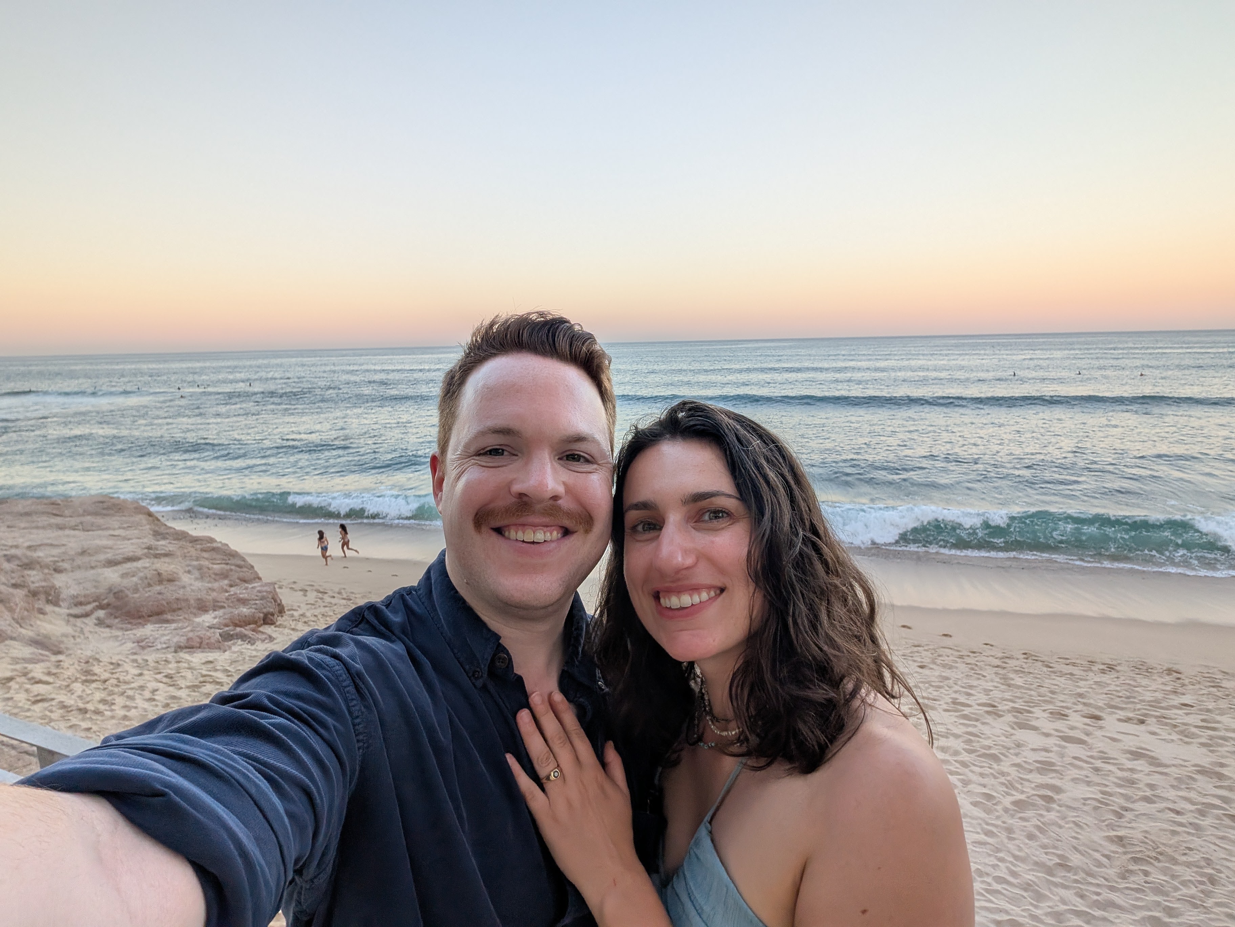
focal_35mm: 18
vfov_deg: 71.6
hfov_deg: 87.8
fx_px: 642
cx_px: 618
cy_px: 464
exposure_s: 1/149
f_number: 2.2
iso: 55
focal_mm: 2.71
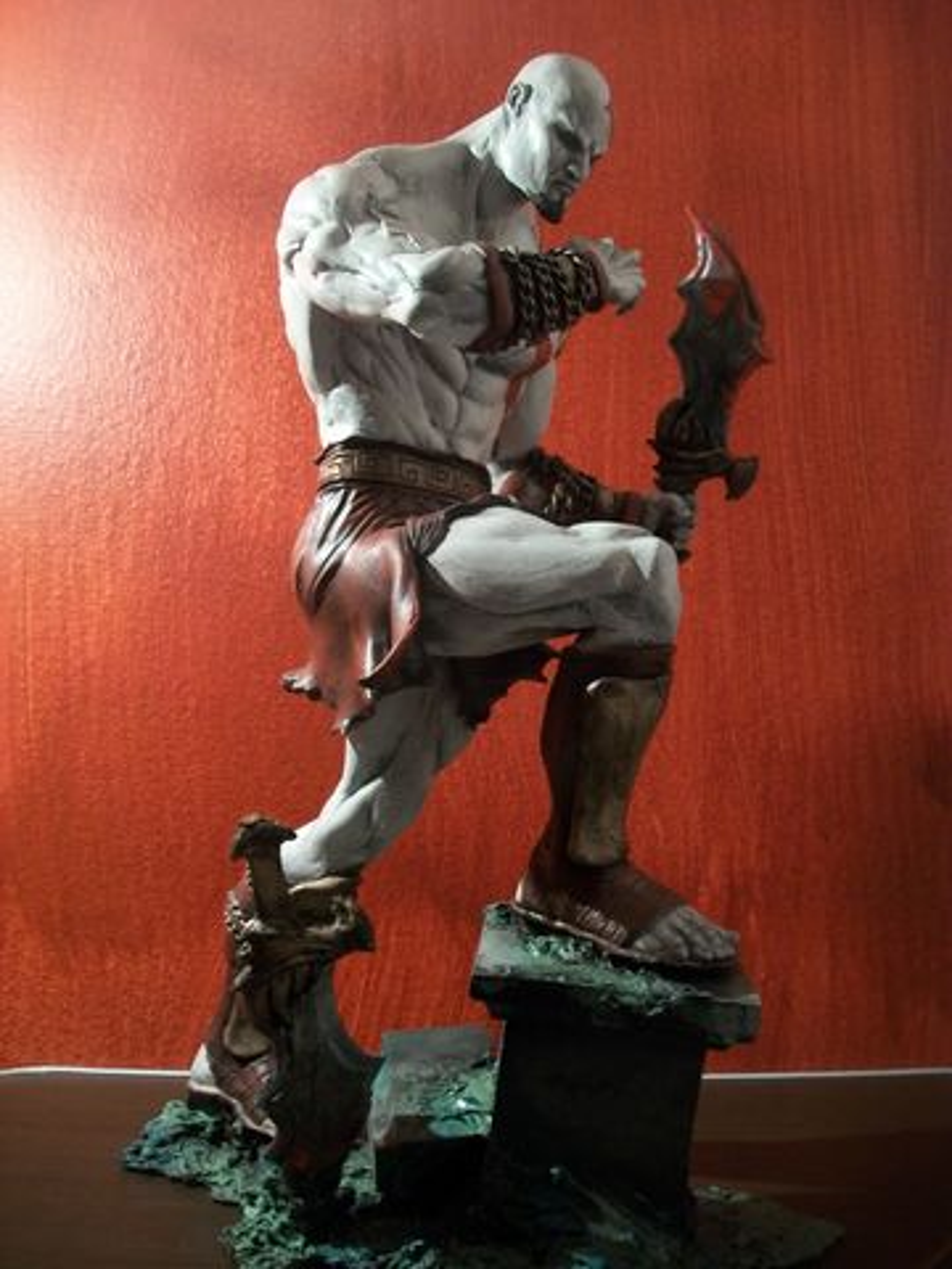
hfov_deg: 44.2
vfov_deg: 56.8
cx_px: 476
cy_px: 634
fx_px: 1173
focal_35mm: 32
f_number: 2.9
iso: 160
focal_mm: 5.7
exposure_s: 1/10
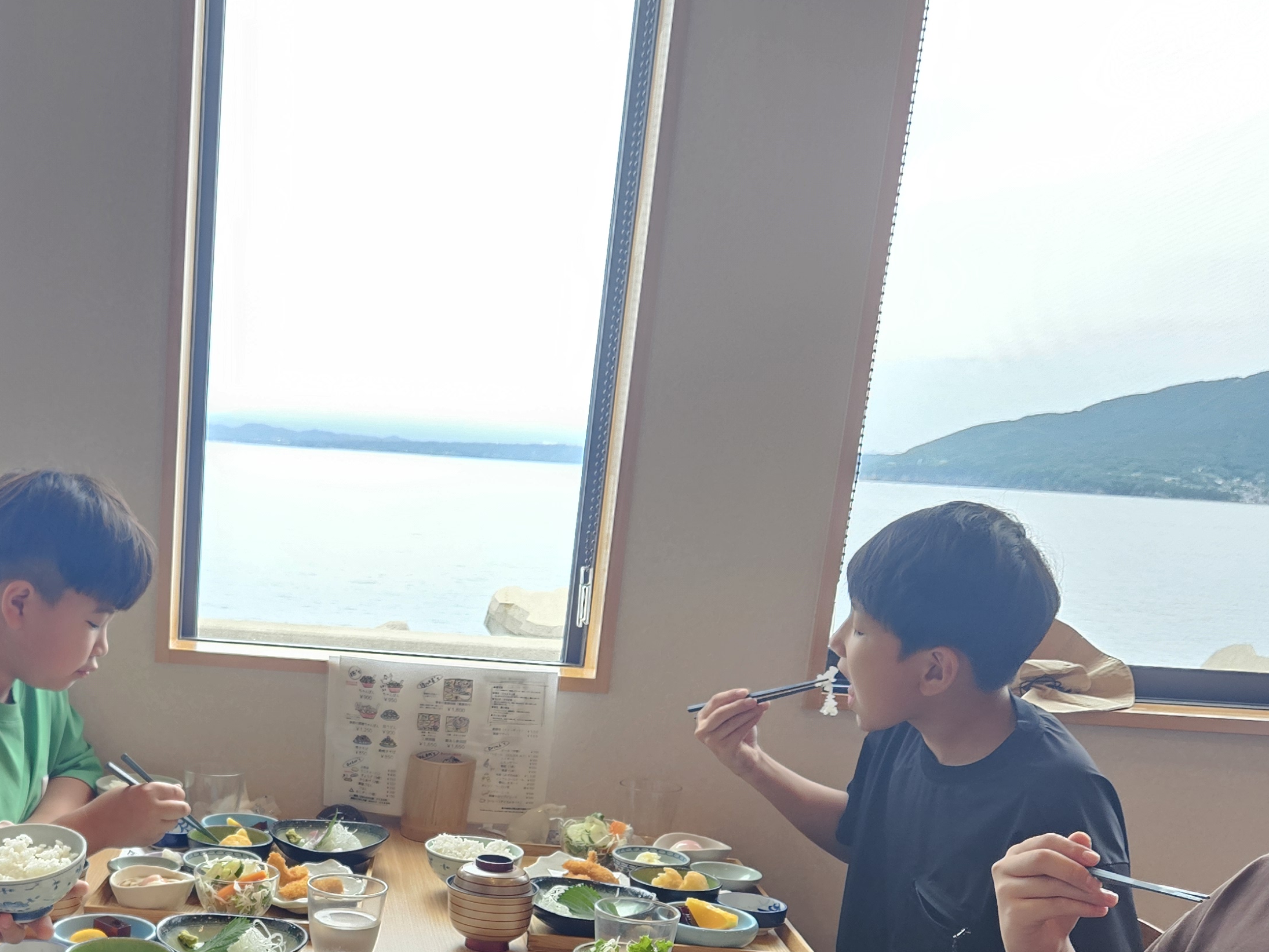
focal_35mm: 42
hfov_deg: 43.5
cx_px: 331
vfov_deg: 32.8
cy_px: 834
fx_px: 1540
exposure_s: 1/207
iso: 125
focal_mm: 5.4
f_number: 1.8
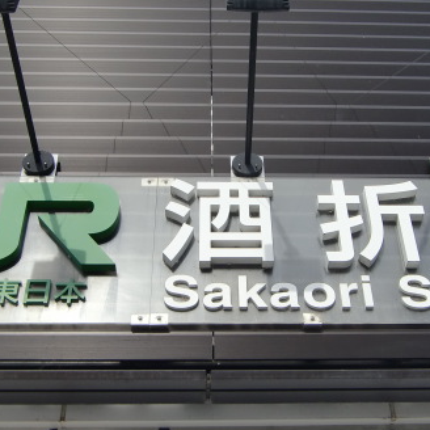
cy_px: 227
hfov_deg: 30.0
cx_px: 245
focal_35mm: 57
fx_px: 801
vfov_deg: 30.0
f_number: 7.2
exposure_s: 1/200
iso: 64
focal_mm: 5.8
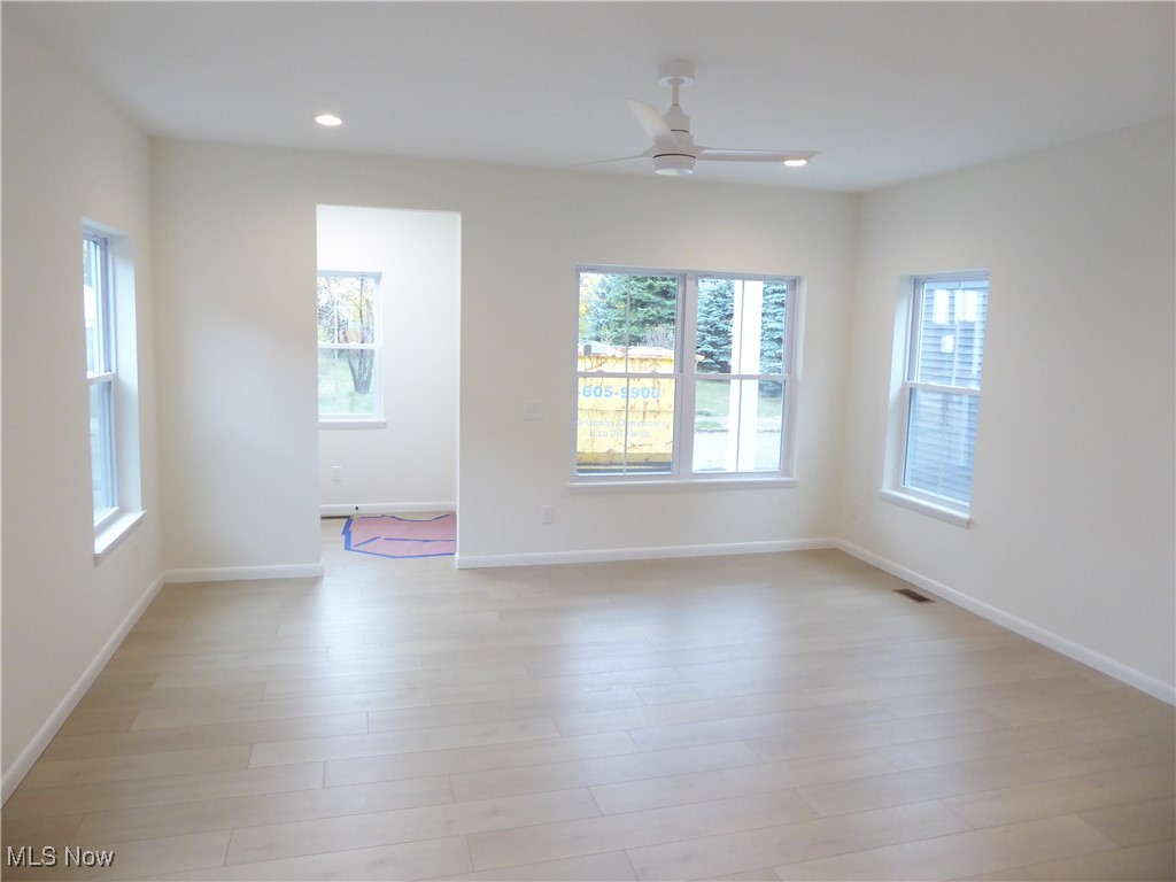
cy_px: 441
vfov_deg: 54.9
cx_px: 588
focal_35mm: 25
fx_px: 849
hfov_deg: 69.4
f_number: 3.3
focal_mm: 4.3
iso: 400
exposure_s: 1/50
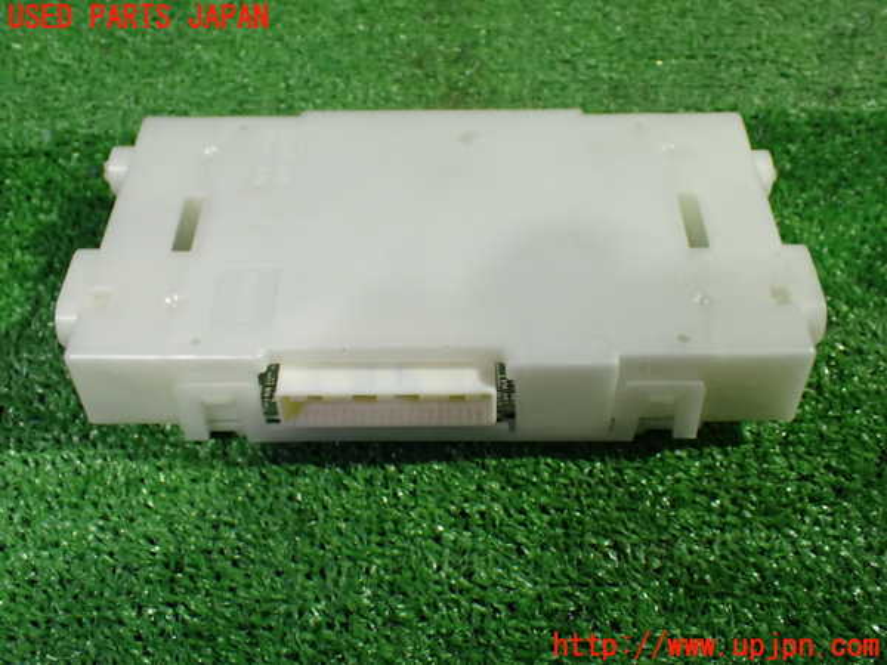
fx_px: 974
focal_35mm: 38
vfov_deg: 37.7
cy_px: 332
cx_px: 444
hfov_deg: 49.0
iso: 800
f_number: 2.7
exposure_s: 1/50
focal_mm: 6.83
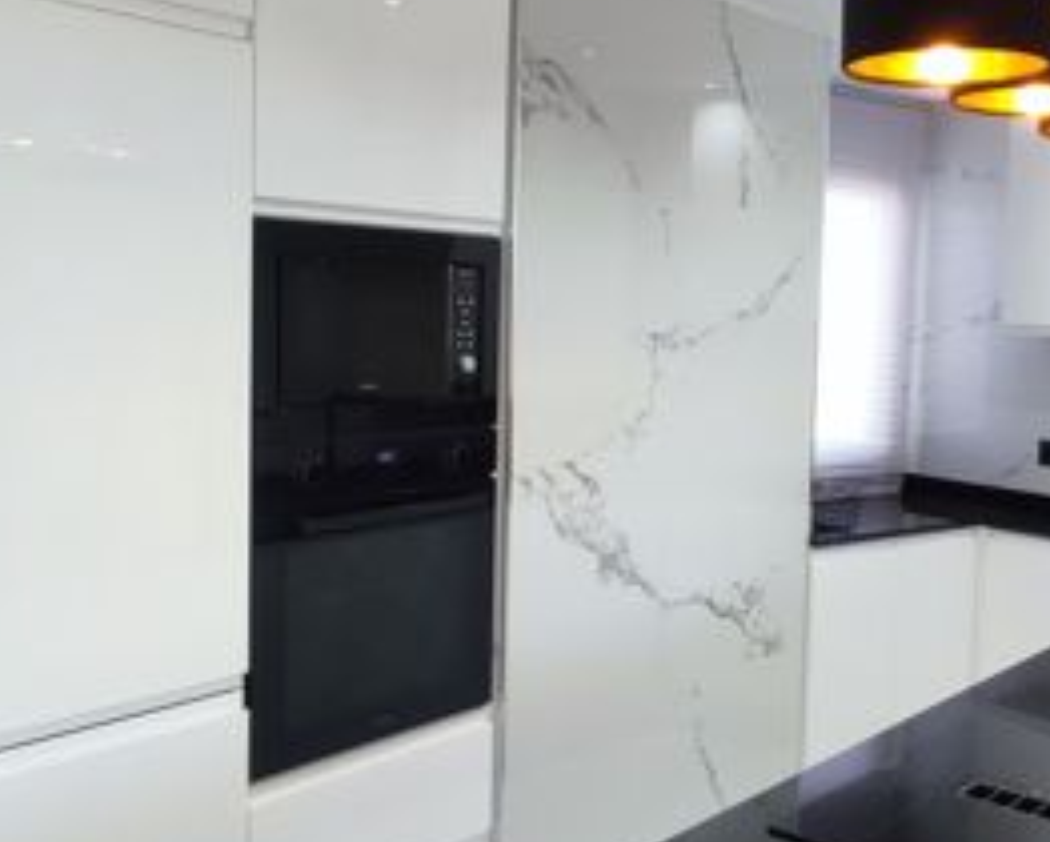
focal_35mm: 42
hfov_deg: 43.3
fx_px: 1306
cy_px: 419
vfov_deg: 35.7
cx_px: 675
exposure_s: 1/100
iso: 155
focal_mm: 1.65
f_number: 2.2
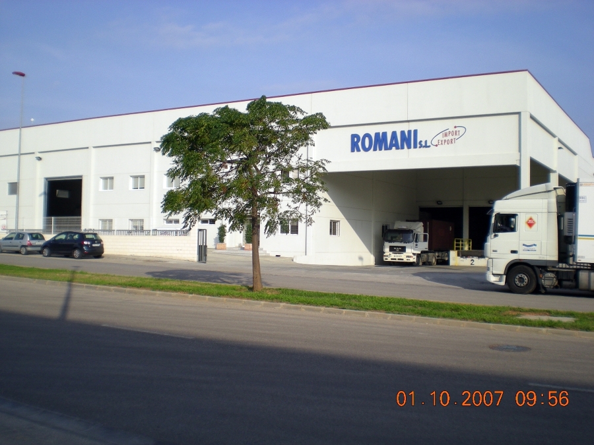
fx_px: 652
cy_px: 222
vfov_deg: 37.7
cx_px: 297
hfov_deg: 49.0
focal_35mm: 38
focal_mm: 6.3
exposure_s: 1/424
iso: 50
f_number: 4.6
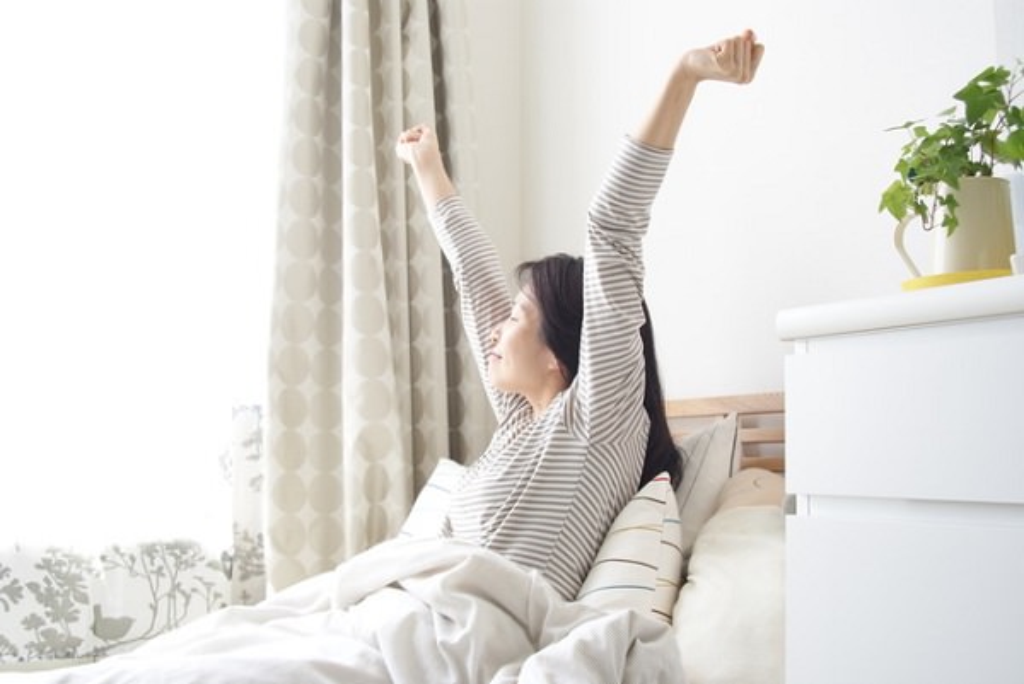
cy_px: 342
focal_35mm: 42
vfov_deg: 31.9
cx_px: 512
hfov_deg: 46.4
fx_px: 1195
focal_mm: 28
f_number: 5.6
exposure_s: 1/50
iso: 320
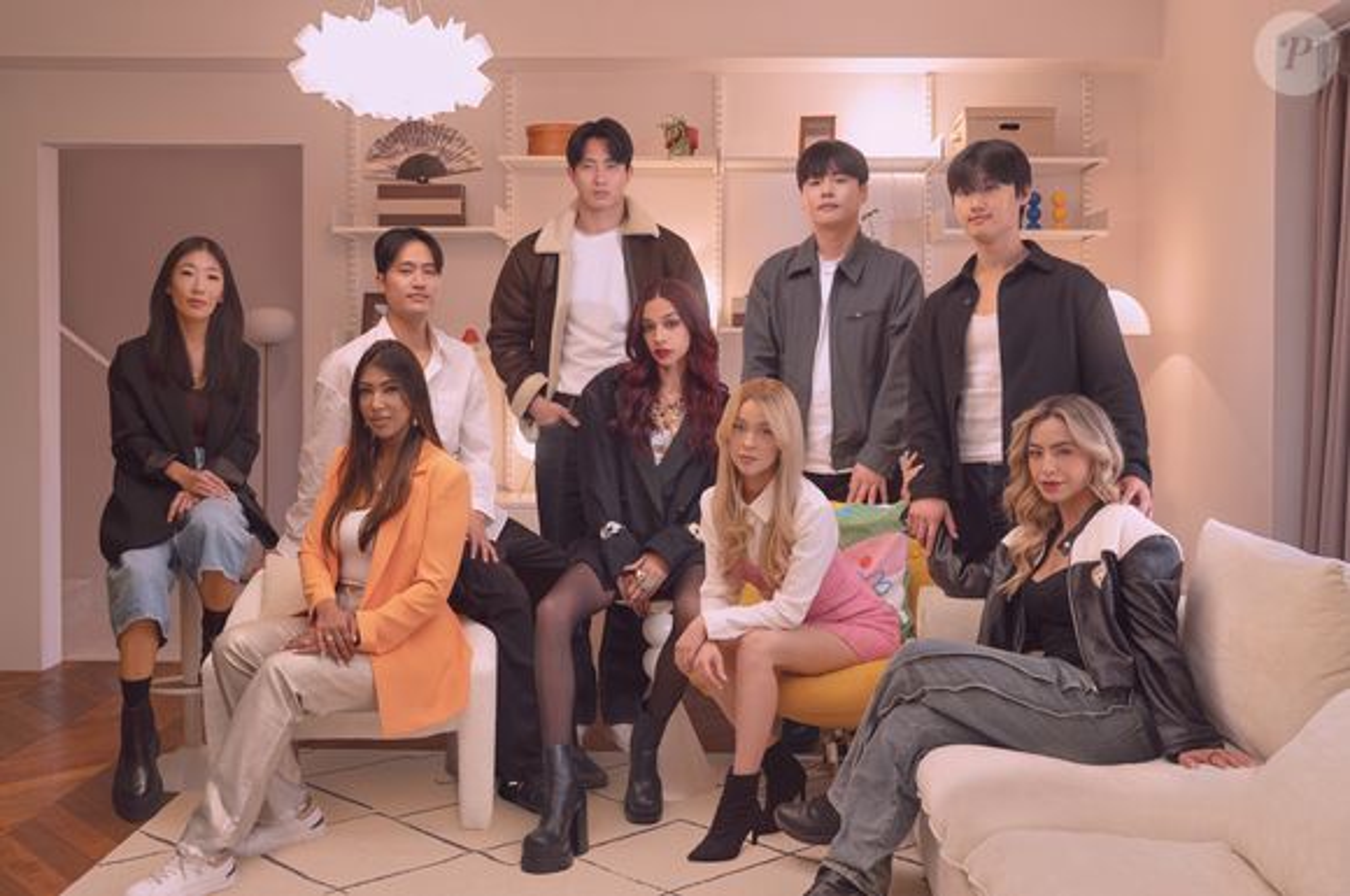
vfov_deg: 35.0
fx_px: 1423
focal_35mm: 38
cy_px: 448
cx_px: 675
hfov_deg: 50.8
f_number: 4.5
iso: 1000
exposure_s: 1/100
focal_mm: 38
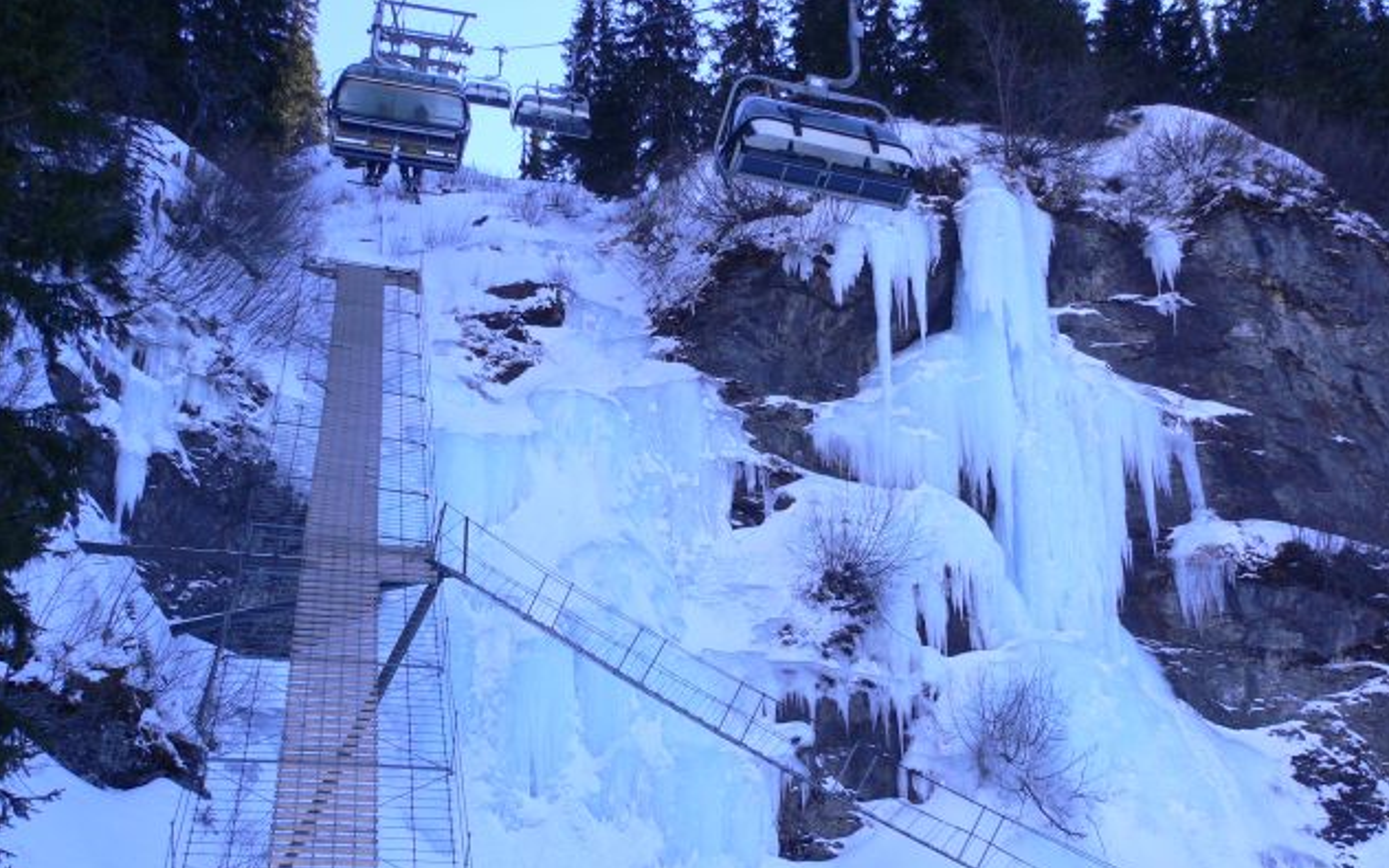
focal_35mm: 44
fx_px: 1666
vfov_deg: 29.1
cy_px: 523
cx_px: 699
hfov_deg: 45.3
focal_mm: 6.8
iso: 100
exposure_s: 1/160
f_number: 6.1
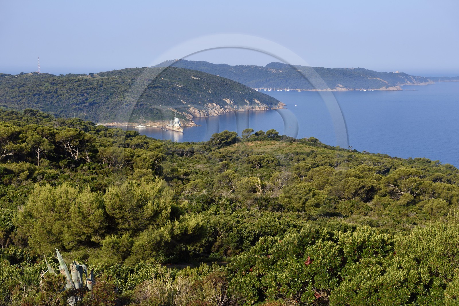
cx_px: 230
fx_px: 892
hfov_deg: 28.9
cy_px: 153
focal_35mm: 70
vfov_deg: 19.4
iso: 200
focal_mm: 70
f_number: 11
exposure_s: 1/250
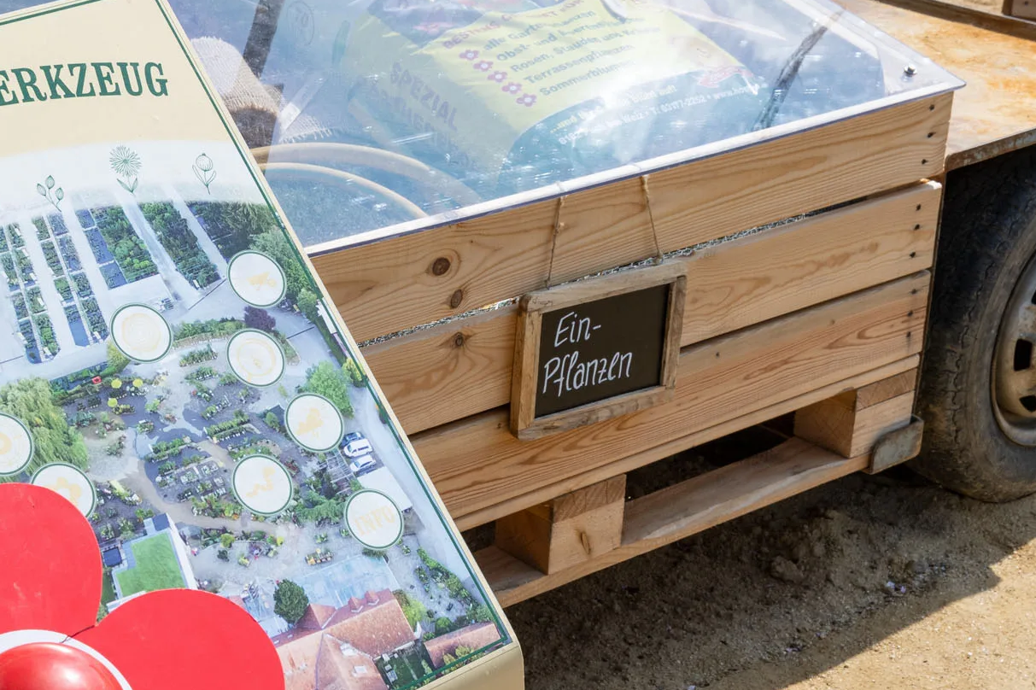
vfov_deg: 17.9
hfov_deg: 26.6
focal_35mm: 76
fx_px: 2186
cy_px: 461
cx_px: 383
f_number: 10
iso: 200
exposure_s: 1/320
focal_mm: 32
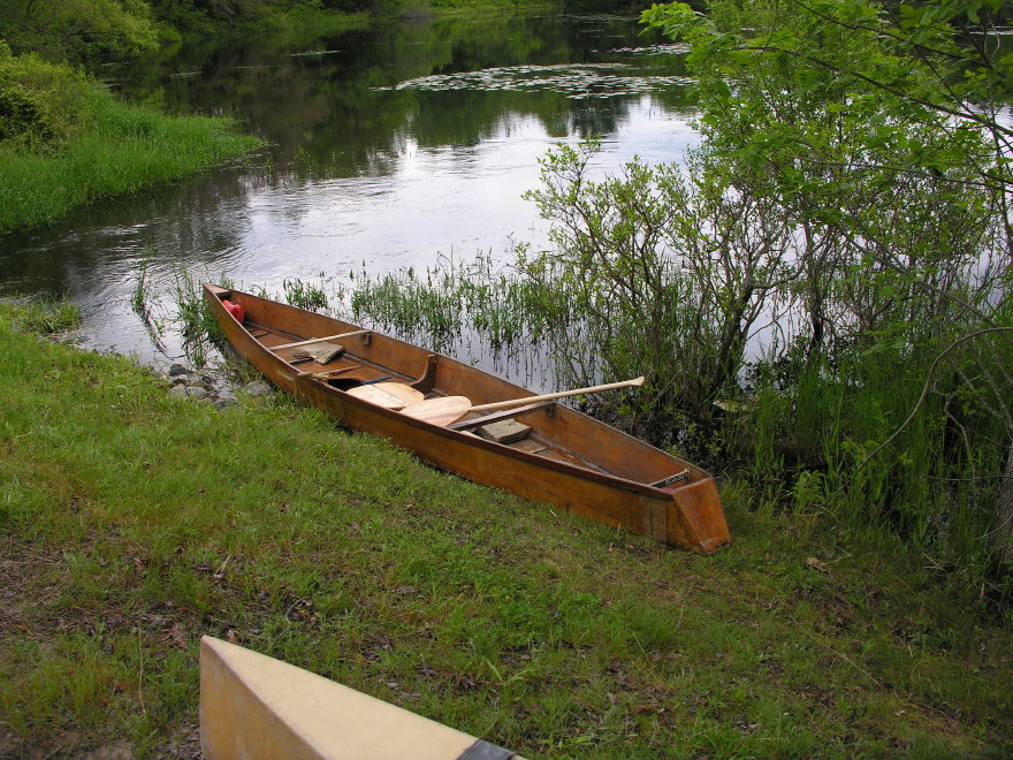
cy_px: 380
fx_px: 1024
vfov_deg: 40.7
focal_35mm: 35
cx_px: 506
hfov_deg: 52.6
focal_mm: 8.9
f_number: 4.5
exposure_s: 1/118
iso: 50
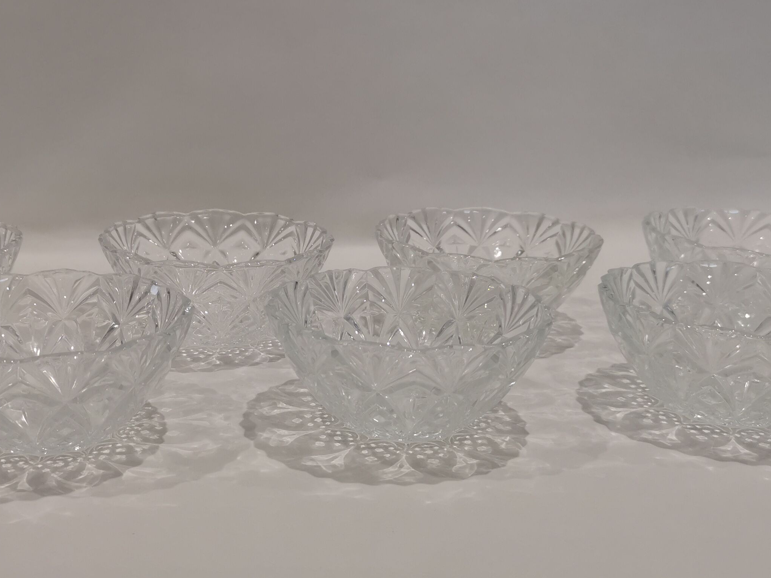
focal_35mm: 48
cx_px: 302
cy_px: 355
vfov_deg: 30.2
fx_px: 1069
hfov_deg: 39.5
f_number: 1.8
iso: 100
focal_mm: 5.58
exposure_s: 1/100
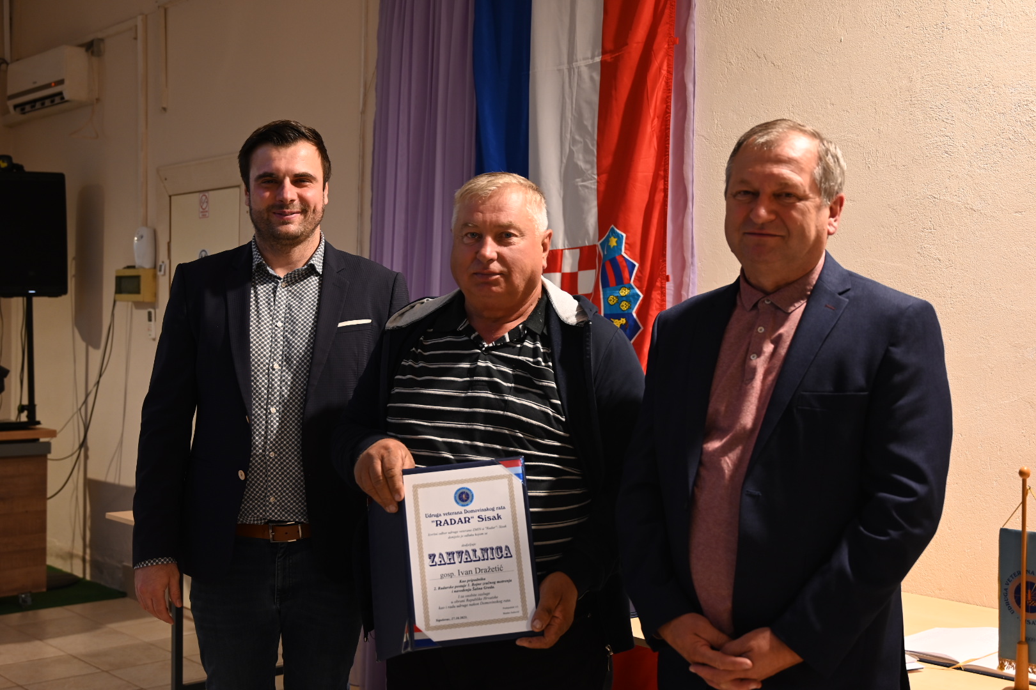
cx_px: 518
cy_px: 345
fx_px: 1237
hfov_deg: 45.4
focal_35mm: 43
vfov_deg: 31.2
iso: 400
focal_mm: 43
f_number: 4
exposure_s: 1/40
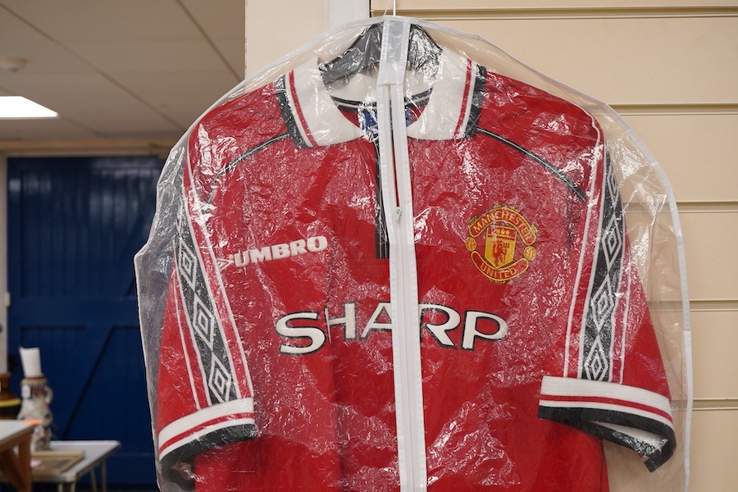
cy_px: 246
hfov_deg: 43.6
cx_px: 369
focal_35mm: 45
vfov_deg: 29.9
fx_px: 922
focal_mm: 30
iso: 1250
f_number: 9
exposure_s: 1/125
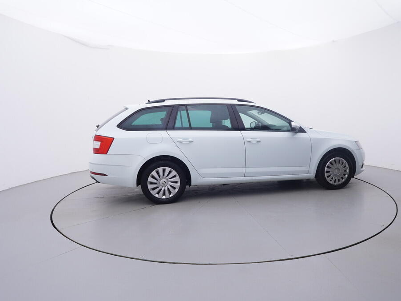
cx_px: 224
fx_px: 284
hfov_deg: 70.1
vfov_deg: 55.7
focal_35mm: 25
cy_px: 150
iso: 200
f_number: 5
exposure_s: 1/80
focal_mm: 15
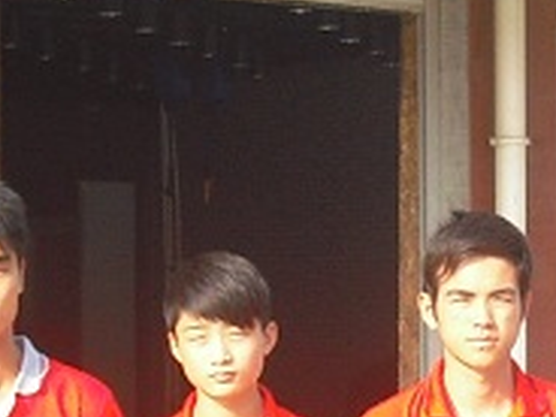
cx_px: 505
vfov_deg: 7.2
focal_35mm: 206
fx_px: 3309
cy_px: 169
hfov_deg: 9.6
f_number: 5.6
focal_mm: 6.2
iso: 100
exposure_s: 1/125
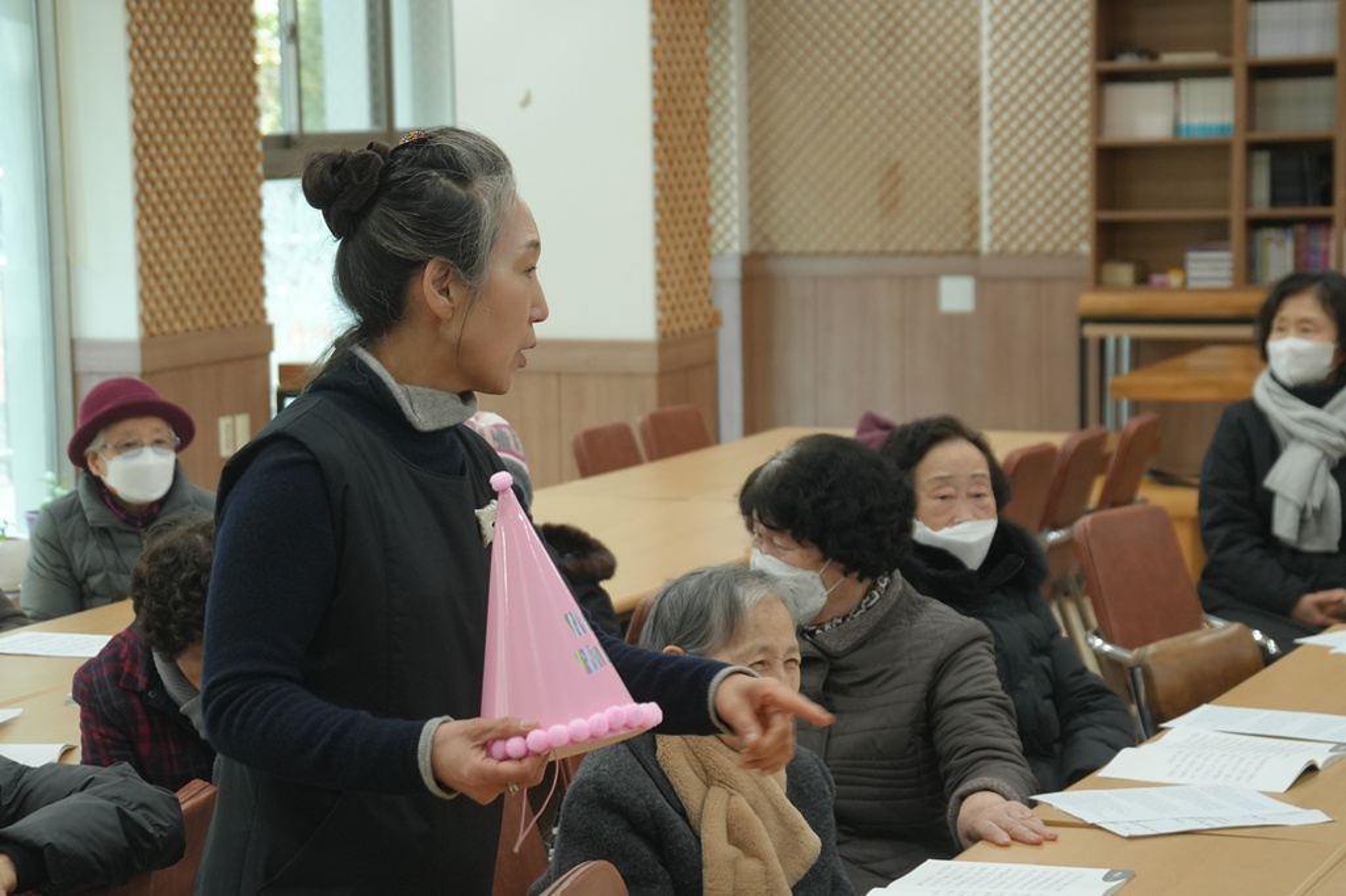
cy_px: 448
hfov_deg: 20.3
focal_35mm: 100
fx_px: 3757
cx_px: 673
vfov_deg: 13.6
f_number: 5.6
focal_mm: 67
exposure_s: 1/100
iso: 1000
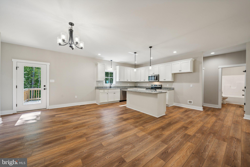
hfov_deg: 108.3
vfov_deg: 85.4
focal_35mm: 13
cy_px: 84
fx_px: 90
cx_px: 125
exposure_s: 1/8
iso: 125
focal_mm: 13
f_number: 8
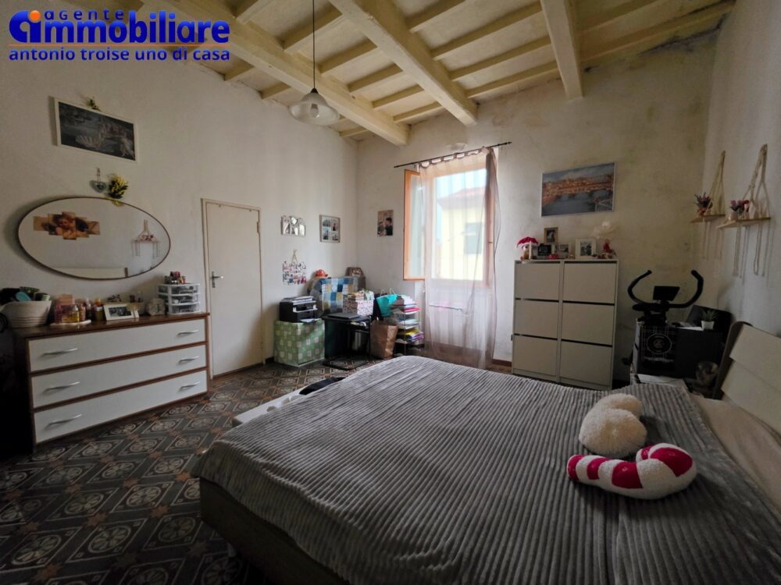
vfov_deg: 89.9
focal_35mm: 13
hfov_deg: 106.2
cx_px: 390
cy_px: 292
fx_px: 293
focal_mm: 2.2
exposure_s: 1/50
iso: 800
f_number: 1.9
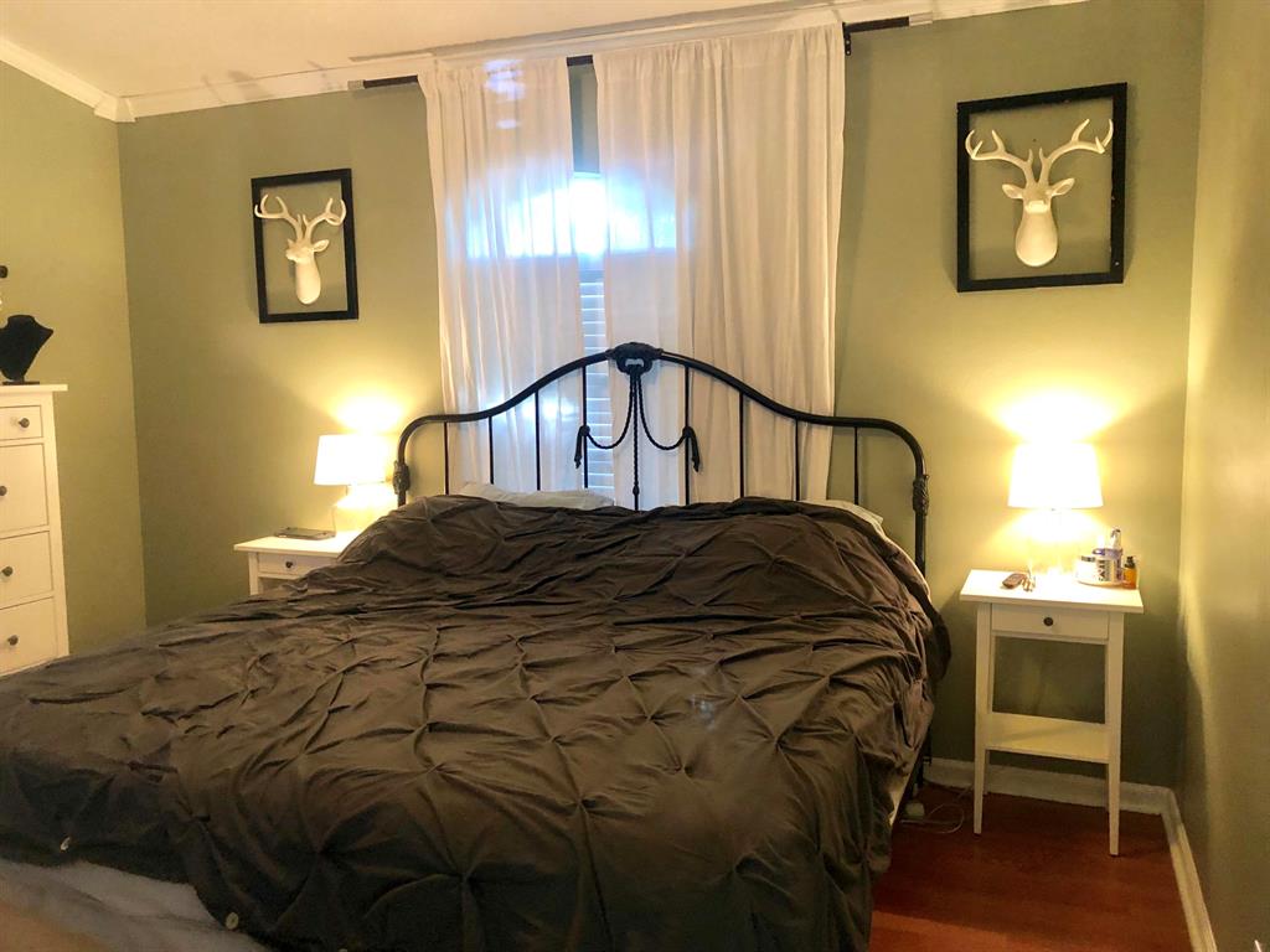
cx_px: 635
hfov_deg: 63.4
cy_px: 476
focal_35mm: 28
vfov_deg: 49.7
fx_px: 1027
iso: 80
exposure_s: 1/15
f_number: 1.8
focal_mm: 4
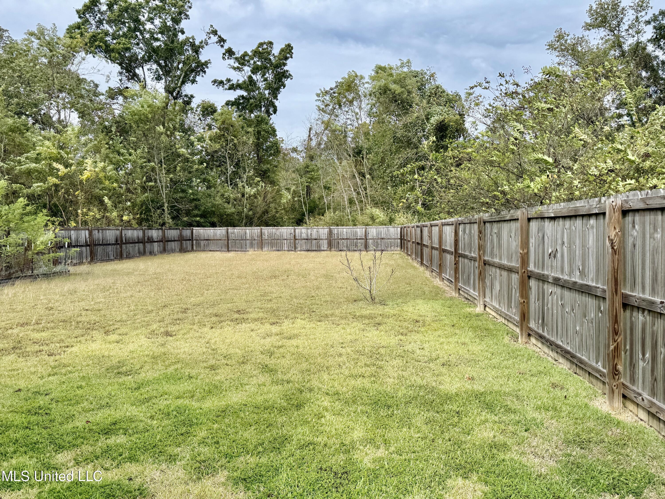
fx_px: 461
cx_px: 332
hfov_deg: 71.6
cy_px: 250
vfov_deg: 56.8
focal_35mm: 24
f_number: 1.78
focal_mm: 6.76
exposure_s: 1/1869
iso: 80
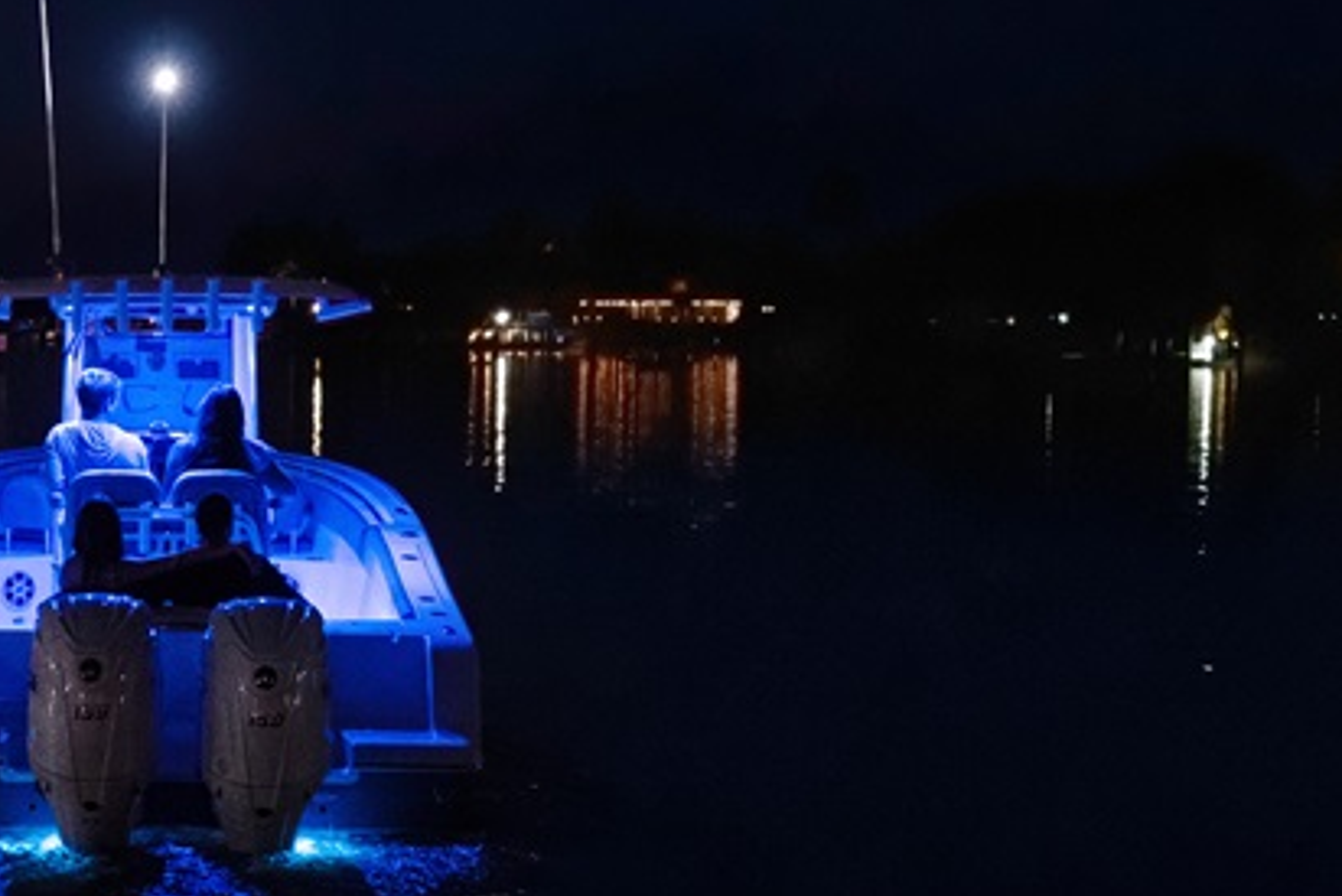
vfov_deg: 16.0
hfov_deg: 23.0
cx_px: 29
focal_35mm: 85
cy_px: 617
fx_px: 3170
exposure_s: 1/160
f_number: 2.8
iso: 12800
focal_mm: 35
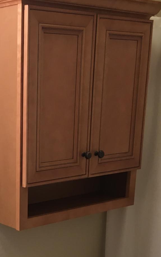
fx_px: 470
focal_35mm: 67
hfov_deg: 18.9
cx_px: -1
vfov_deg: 29.7
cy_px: 217
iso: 64
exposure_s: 1/30
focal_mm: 4.15
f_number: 2.2
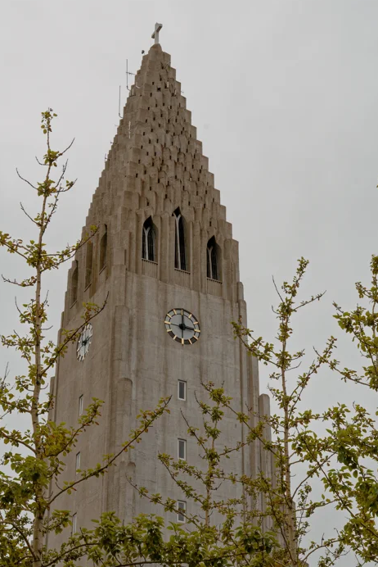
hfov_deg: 17.5
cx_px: 189
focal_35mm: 78
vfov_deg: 26.0
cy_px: 269
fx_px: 1227
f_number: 16
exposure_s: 1/160
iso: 400
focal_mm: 48
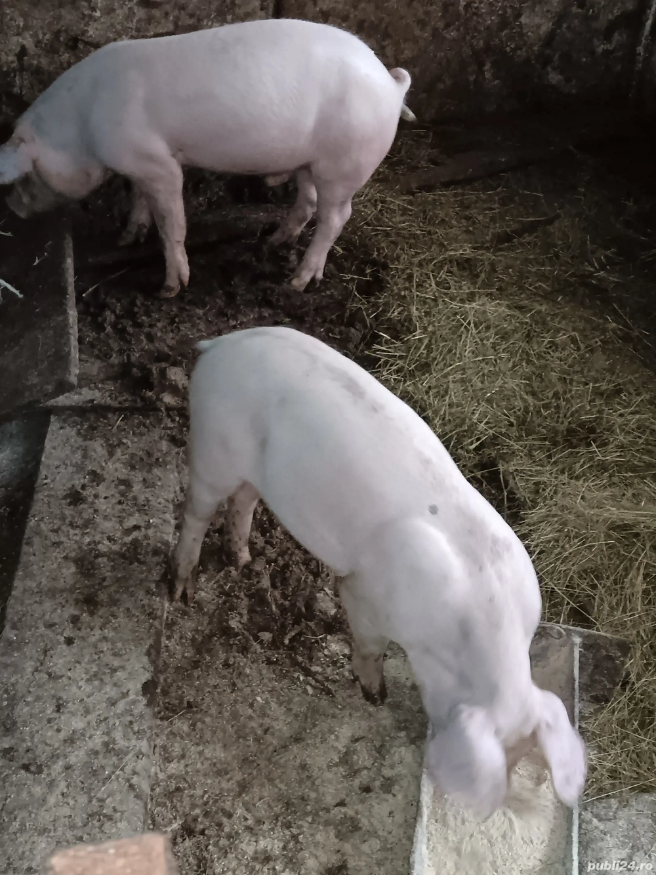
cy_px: 438
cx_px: 328
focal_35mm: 48
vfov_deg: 39.7
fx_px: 1213
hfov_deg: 30.3
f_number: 1.9
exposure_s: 1/16.7
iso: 3359
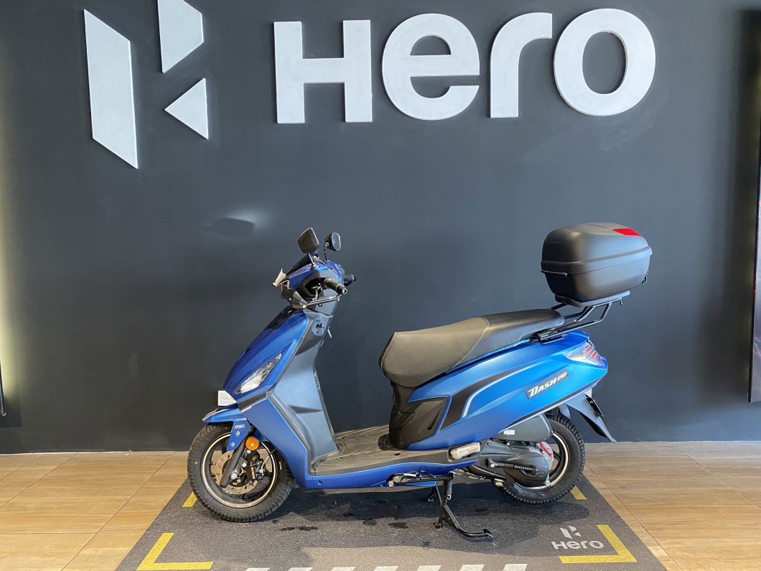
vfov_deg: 53.1
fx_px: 572
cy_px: 286
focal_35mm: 26
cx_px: 380
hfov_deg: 67.3
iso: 250
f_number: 1.8
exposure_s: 1/60
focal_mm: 4.25
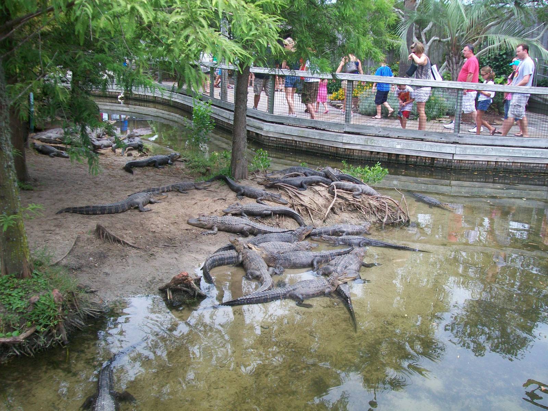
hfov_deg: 51.4
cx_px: 274
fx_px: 570
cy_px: 206
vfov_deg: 39.7
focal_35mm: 36
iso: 64
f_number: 2.7
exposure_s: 1/320
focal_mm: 6
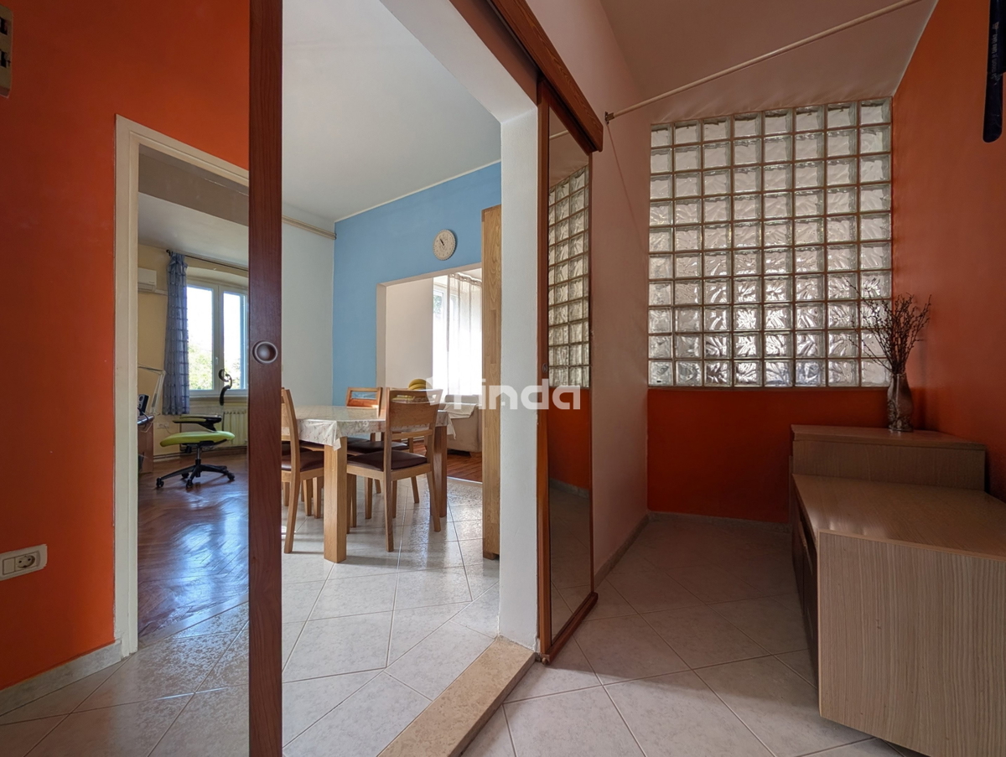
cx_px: 503
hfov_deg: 110.5
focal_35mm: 12
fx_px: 349
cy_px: 378
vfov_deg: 94.6
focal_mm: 2.02
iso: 60
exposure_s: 1/159
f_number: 1.7
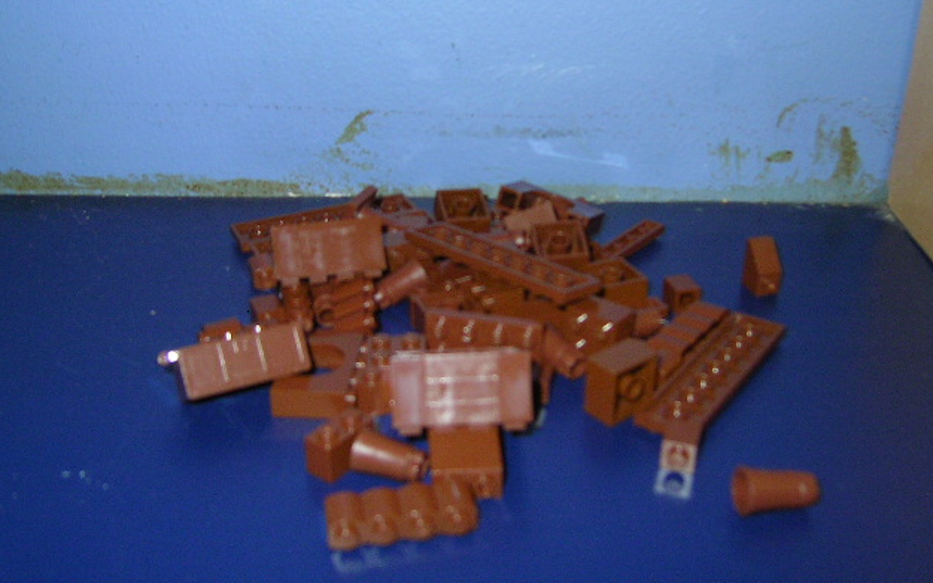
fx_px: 991
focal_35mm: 39
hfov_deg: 50.4
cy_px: 264
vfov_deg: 32.7
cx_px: 464
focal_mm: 5.6
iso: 100
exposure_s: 1/30
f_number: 2.8
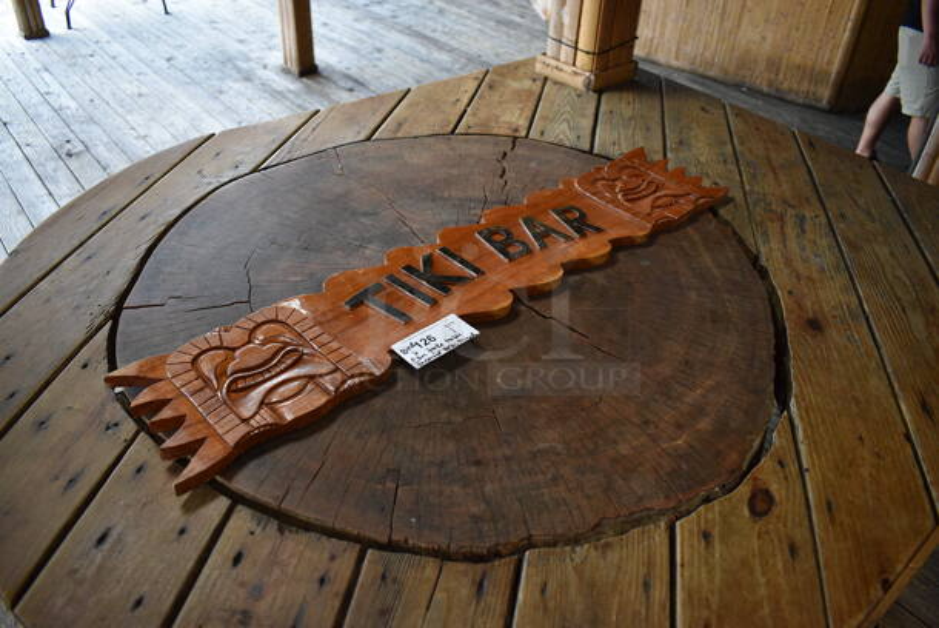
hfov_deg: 67.3
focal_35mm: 27
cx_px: 470
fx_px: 705
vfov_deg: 48.0
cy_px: 314
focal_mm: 18
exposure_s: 1/250
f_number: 3.5
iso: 720
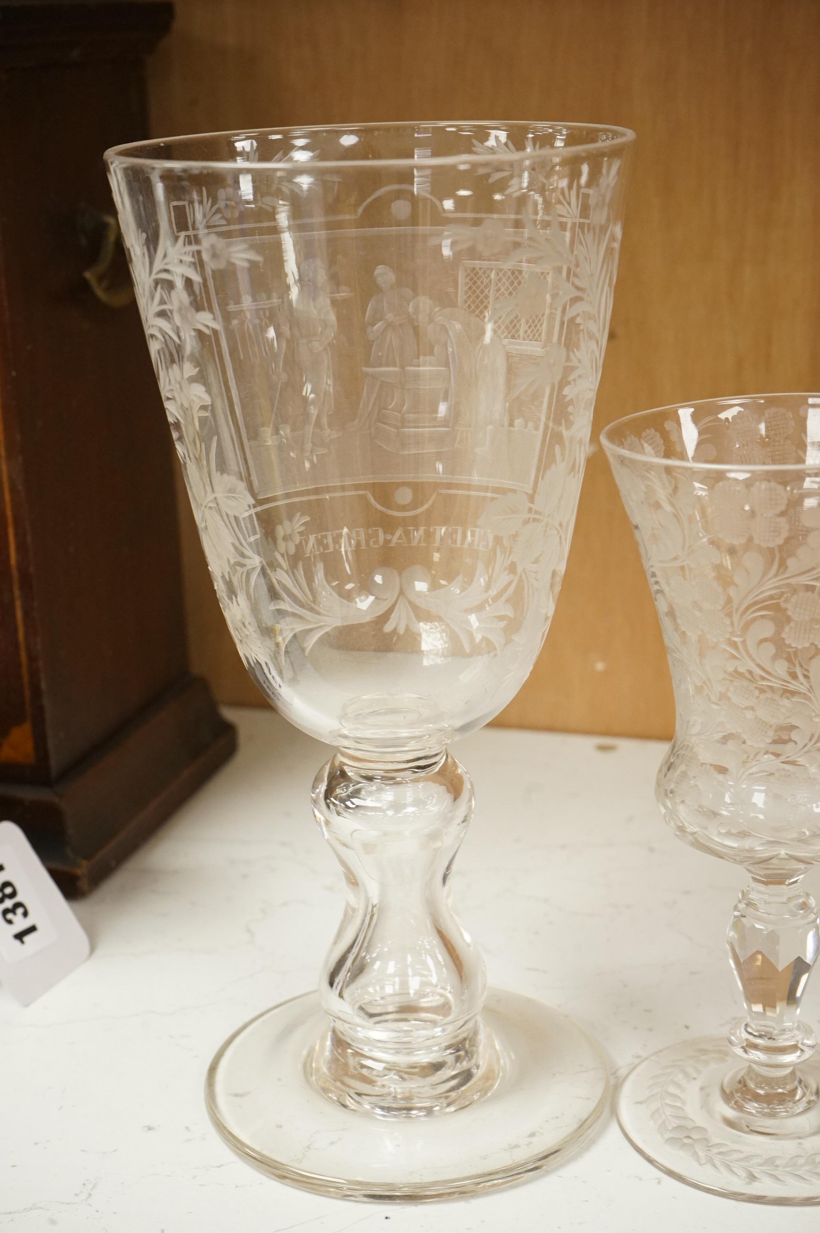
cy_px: 616
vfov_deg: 37.5
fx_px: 1814
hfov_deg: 25.5
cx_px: 410
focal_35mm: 53
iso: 2500
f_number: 10
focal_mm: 53
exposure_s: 1/50
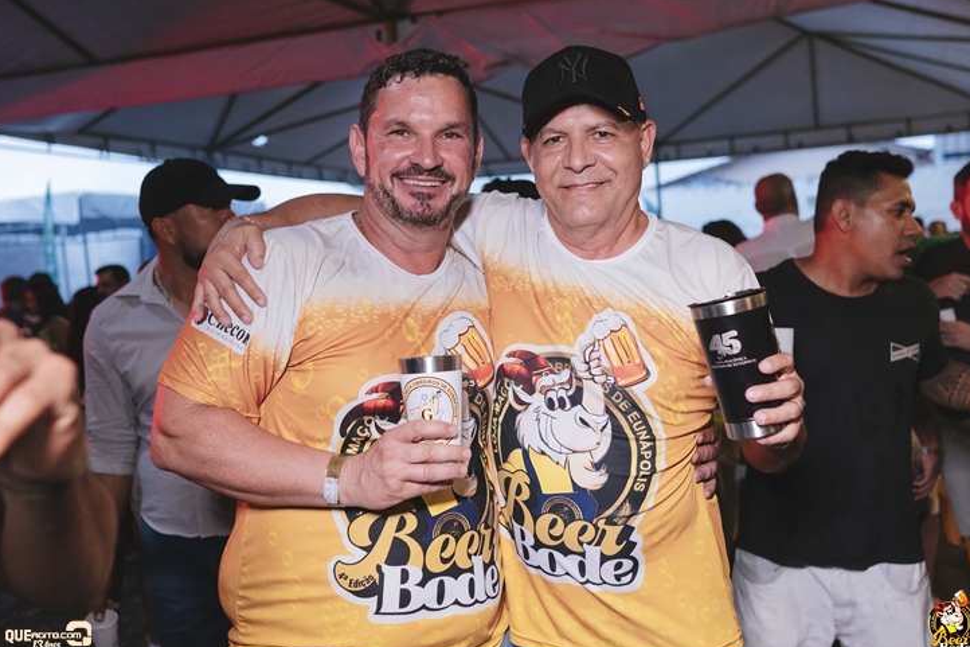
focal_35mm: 37
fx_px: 997
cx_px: 490
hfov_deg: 51.9
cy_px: 328
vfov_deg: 35.9
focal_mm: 24
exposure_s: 1/640
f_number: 2.2
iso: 2500
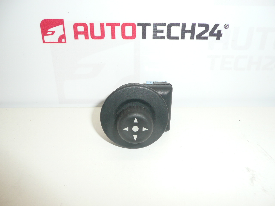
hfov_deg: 60.0
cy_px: 103
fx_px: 238
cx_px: 138
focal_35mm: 30
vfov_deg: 46.8
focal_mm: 4.6
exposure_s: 1/125
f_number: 3.3
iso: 100
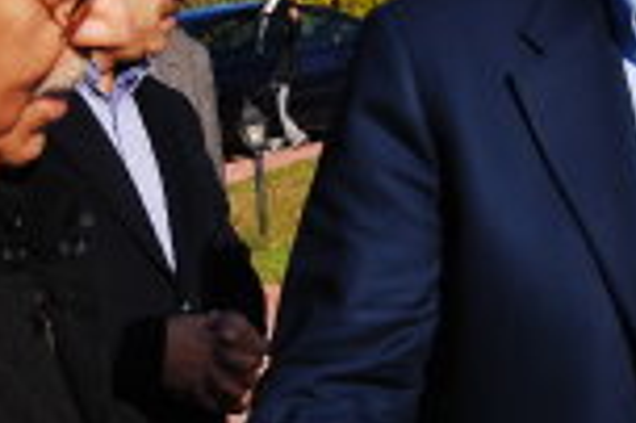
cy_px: 203
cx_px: 356
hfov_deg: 21.3
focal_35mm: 96
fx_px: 1694
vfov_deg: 14.2
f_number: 5.6
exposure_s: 1/1000
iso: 250
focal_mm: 20
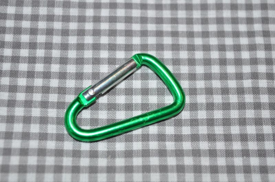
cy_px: 91
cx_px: 138
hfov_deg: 29.3
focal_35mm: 69
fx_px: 526
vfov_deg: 19.7
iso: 200
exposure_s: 1/60
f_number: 5
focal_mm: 46
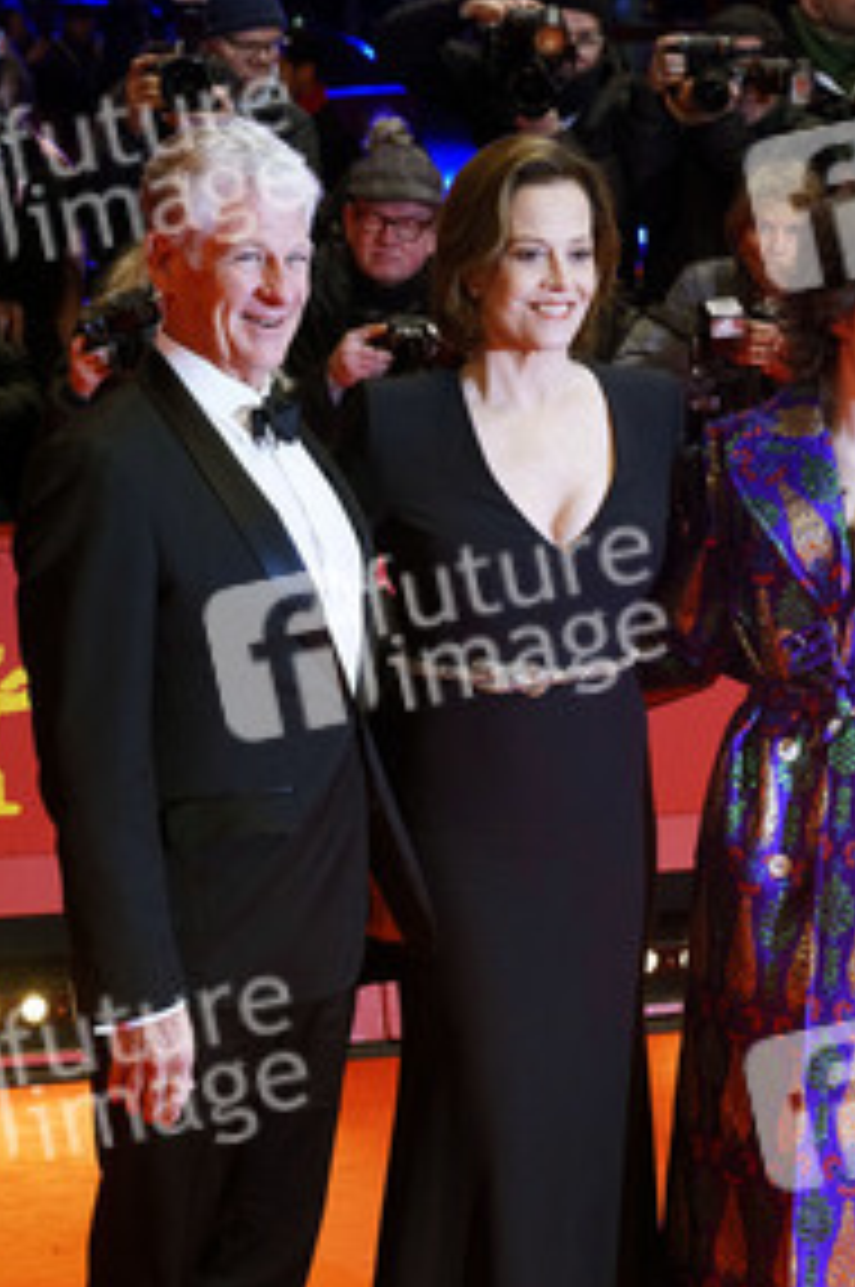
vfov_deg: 24.1
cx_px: 567
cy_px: 860
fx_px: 3000
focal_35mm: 84
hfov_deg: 16.2
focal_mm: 60
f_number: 5.6
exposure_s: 1/200
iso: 2000
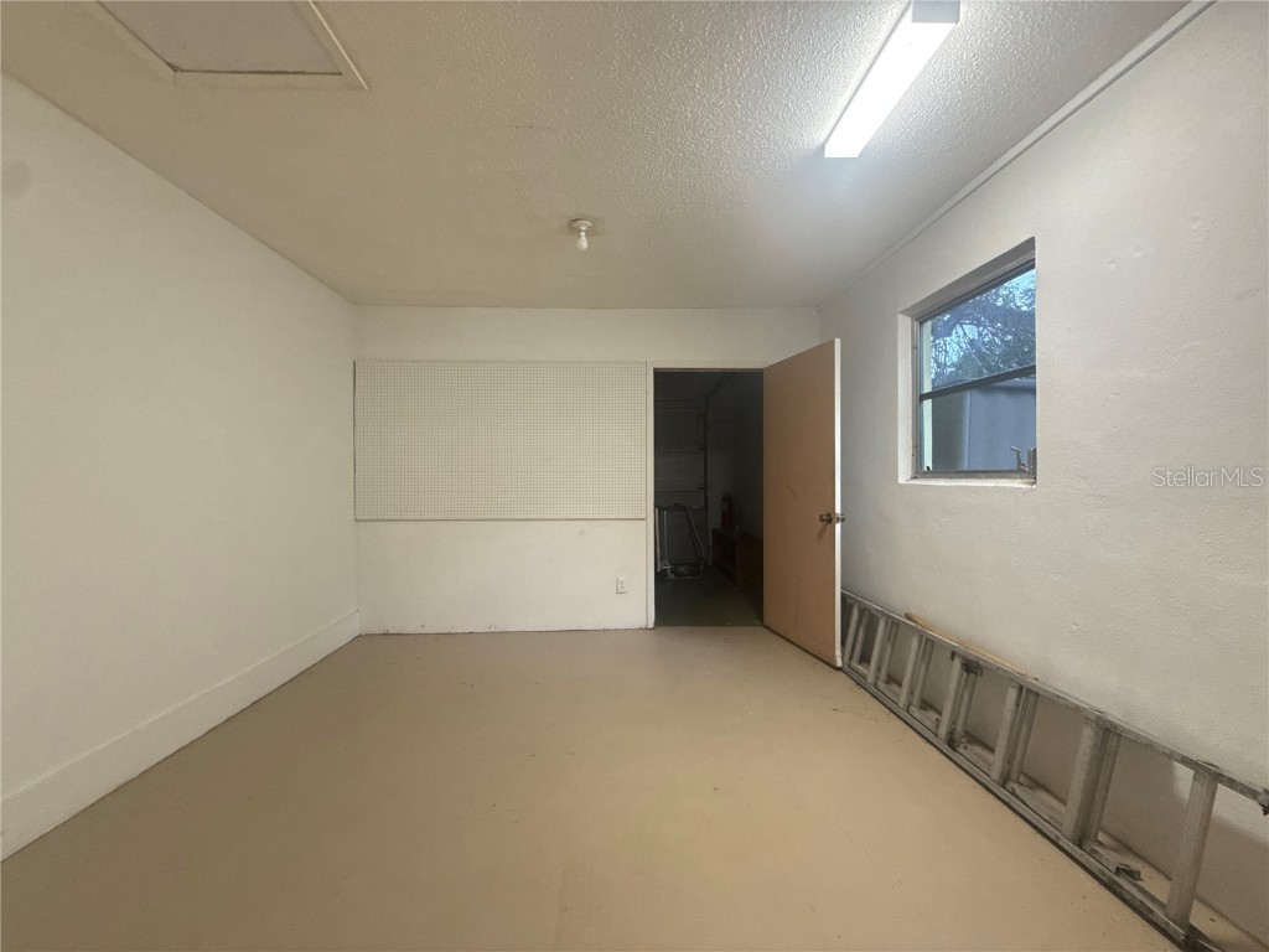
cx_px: 634
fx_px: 513
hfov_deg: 102.1
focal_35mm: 14
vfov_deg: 85.7
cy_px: 476
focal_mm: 2.22
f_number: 2.2
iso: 320
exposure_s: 1/60
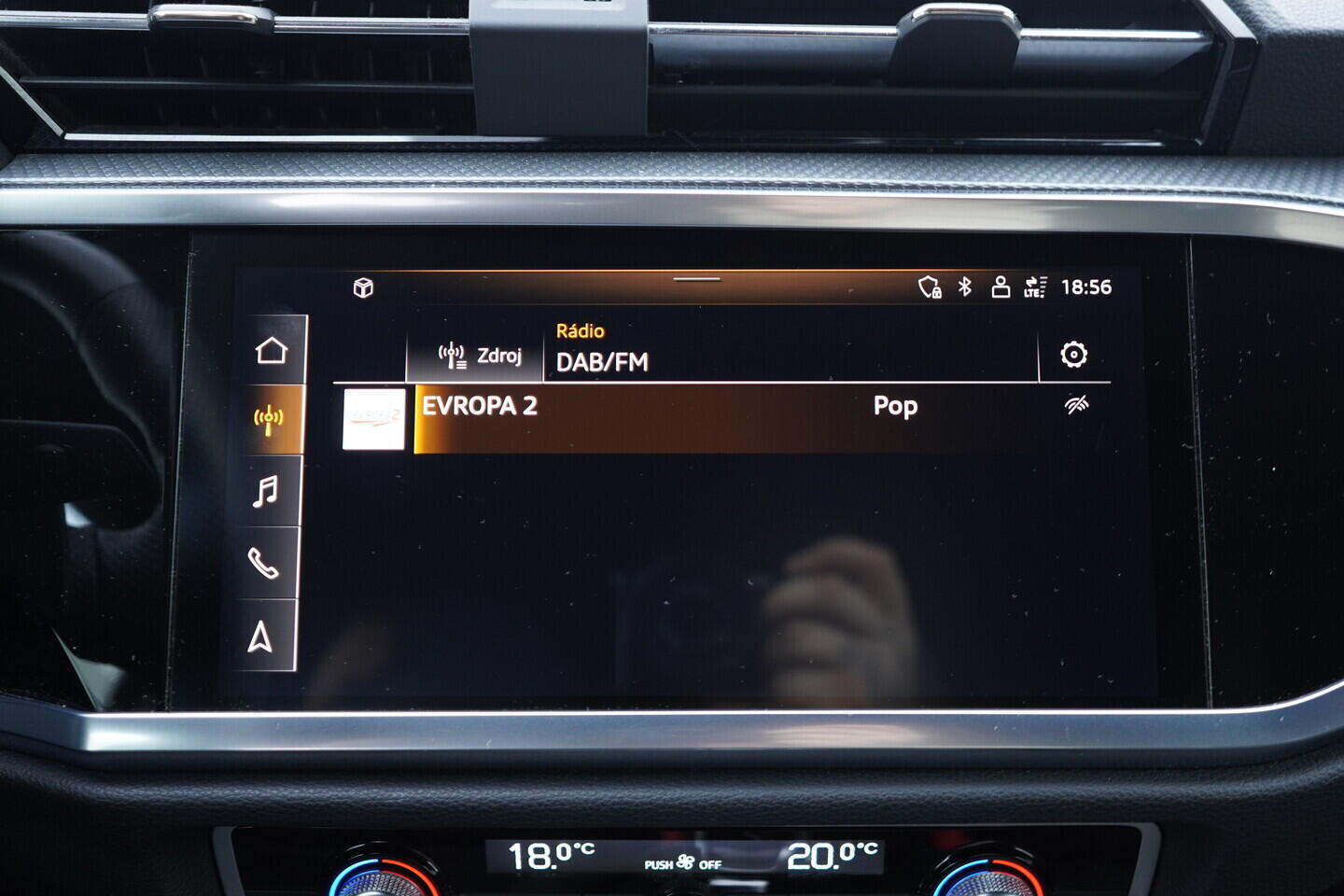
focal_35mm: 36
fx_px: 1344
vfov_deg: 36.9
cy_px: 448
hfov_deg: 53.1
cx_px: 672
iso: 400
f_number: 2.8
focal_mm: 24
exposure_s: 1/40
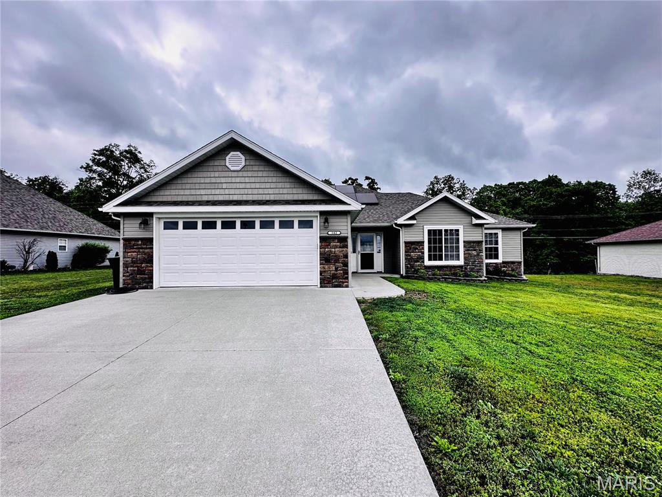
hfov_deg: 102.1
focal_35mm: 14
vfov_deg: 85.7
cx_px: 331
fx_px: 268
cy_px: 248
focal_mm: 2.22
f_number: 2.2
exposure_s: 1/424
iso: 40
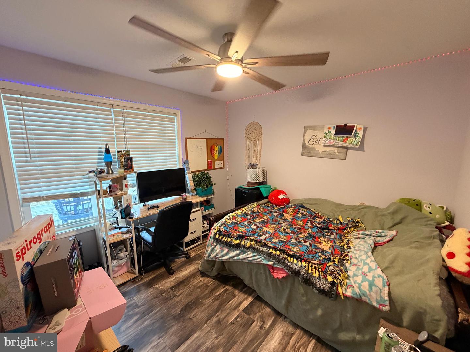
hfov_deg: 102.1
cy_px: 176
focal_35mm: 14
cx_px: 235
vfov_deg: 85.7
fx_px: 190
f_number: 2.2
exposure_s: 1/60
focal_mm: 2.22
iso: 400
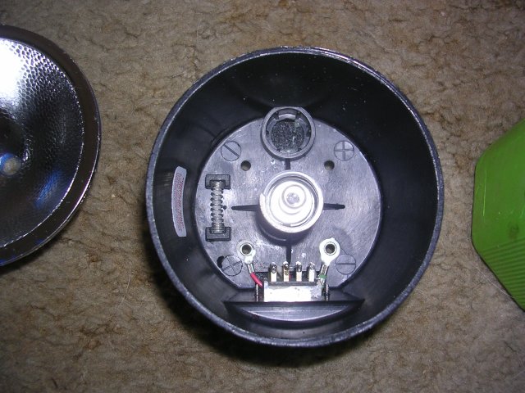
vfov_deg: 37.7
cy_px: 196
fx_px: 576
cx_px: 262
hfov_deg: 49.0
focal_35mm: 38
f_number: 2.8
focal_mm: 5.8
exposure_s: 1/60.1
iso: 50
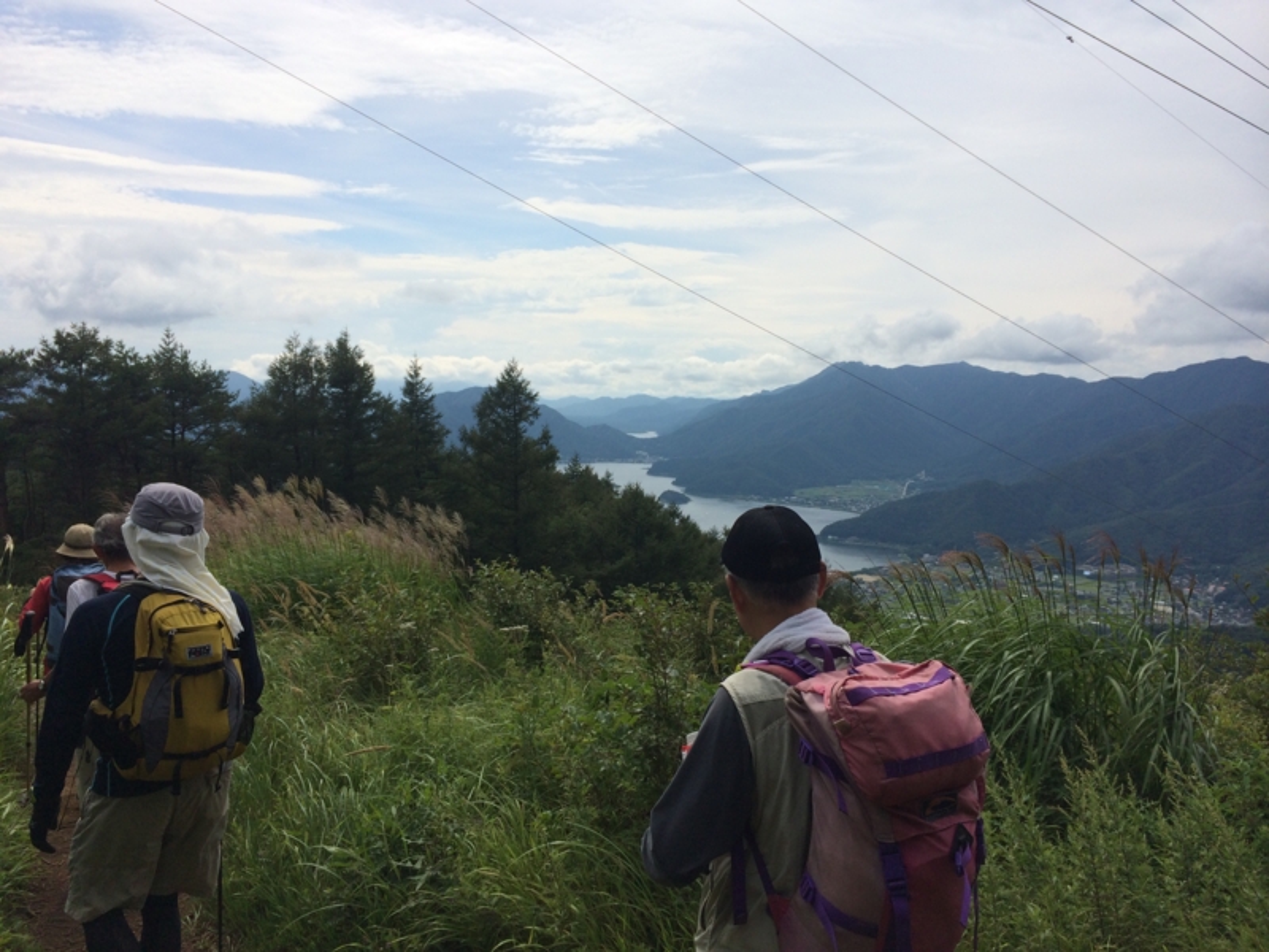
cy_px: 476
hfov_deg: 60.0
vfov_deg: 46.8
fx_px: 1100
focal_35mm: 30
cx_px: 634
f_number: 2.2
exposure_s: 1/3731
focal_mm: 4.12
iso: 40
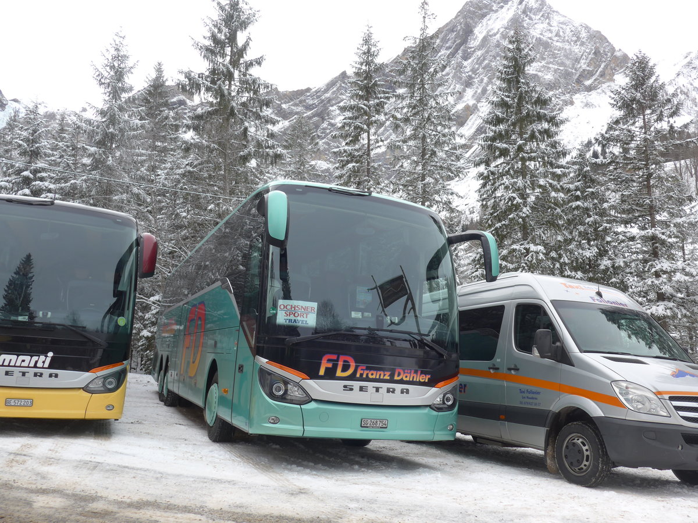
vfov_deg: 48.2
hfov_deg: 61.7
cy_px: 262
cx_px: 349
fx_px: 585
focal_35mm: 29
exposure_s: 1/400
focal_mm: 6
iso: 80
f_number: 2.8
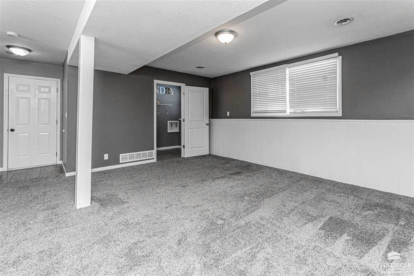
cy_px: 138
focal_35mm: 15
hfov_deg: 100.4
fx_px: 172
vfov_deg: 77.3
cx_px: 207
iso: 1000
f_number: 10
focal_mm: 10
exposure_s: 1/60
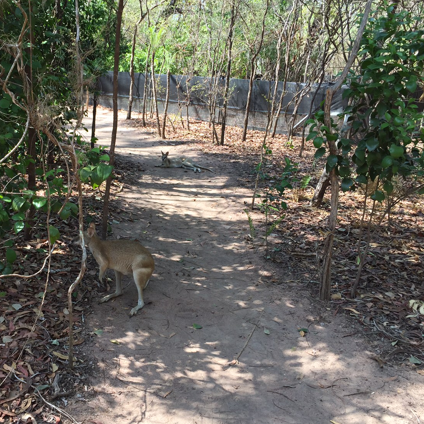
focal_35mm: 38
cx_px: 144
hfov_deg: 43.3
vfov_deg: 43.8
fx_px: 527
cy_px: 228
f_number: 2.2
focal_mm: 4.15
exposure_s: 1/363
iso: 32
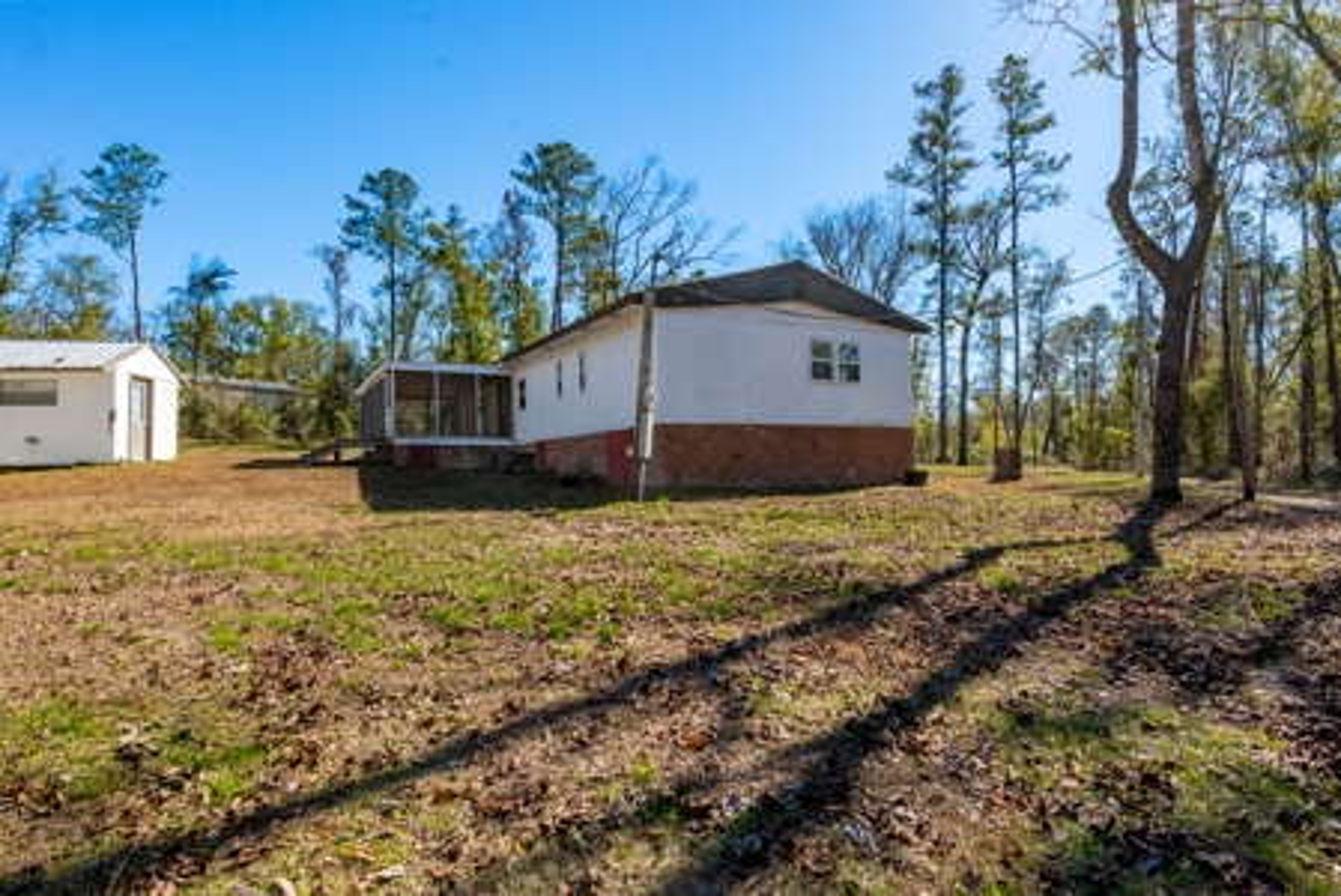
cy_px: 448
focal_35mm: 19
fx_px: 708
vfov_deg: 64.6
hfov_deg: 86.9
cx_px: 670
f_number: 8
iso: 400
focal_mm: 19
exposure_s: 1/5000
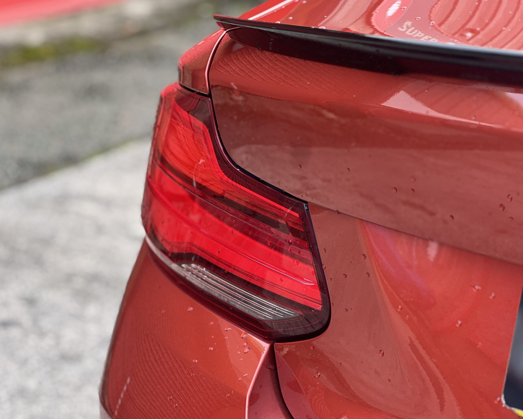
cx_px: 254
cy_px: 209
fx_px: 1254
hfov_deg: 23.6
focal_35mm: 81
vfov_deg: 18.9
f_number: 2.8
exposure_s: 1/121
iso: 100
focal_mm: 9
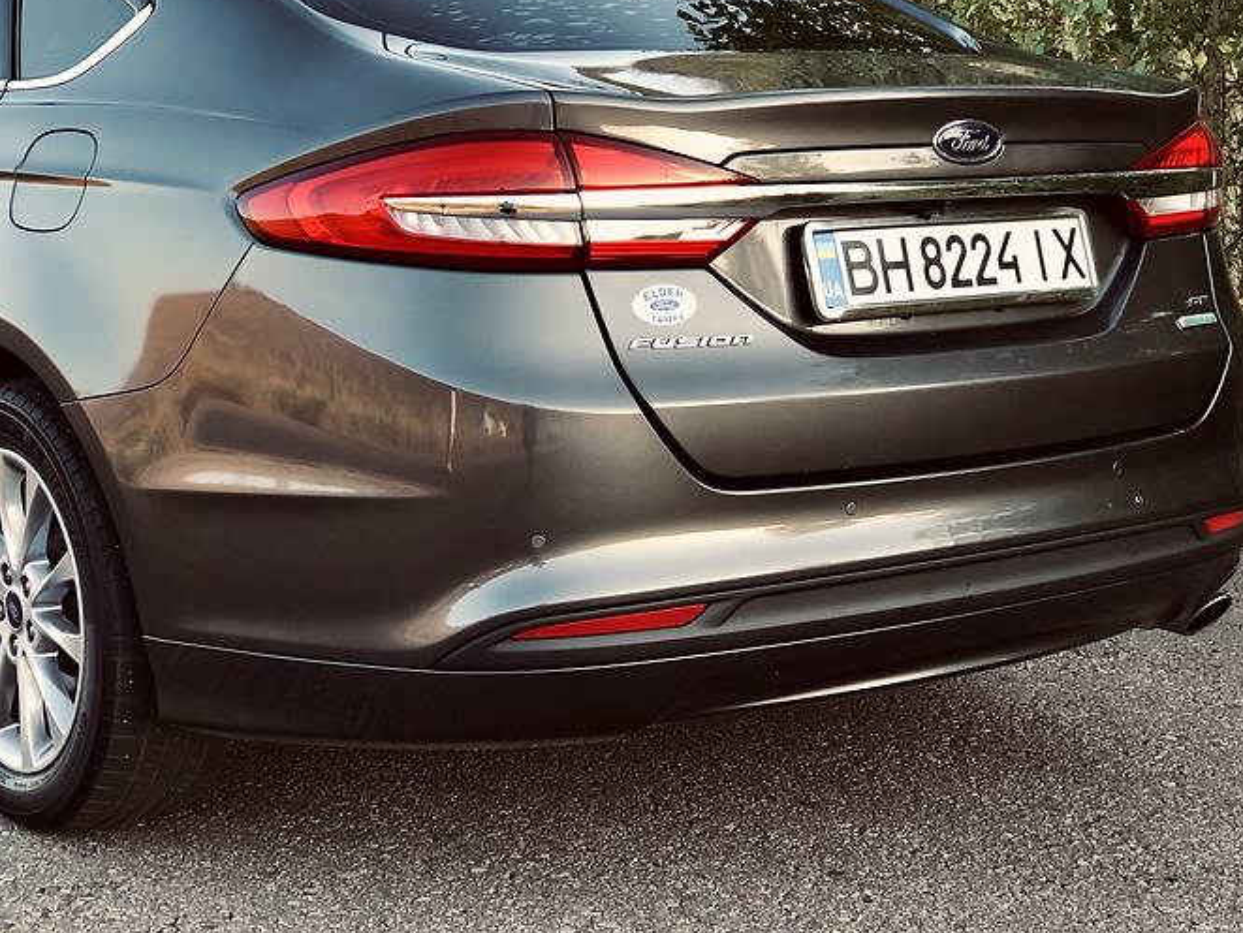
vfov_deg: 21.3
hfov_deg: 28.1
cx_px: 525
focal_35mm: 69
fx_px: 2478
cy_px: 431
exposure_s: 1/30
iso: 20
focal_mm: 6.6
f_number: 2.8
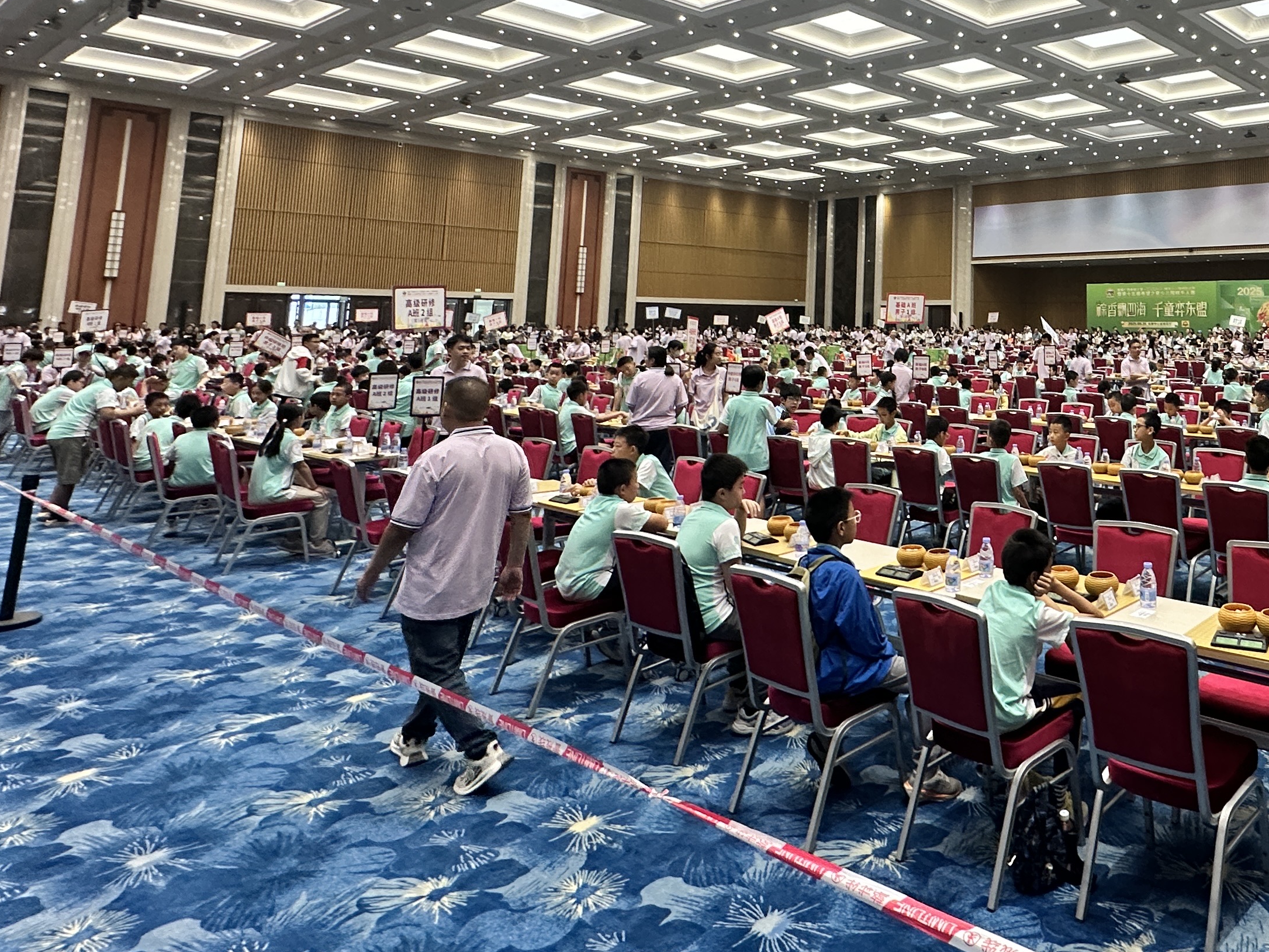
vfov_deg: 50.2
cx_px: 1024
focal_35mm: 26
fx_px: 953
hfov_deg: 61.5
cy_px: 203
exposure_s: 1/98
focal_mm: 2.22
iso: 200
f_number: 2.2
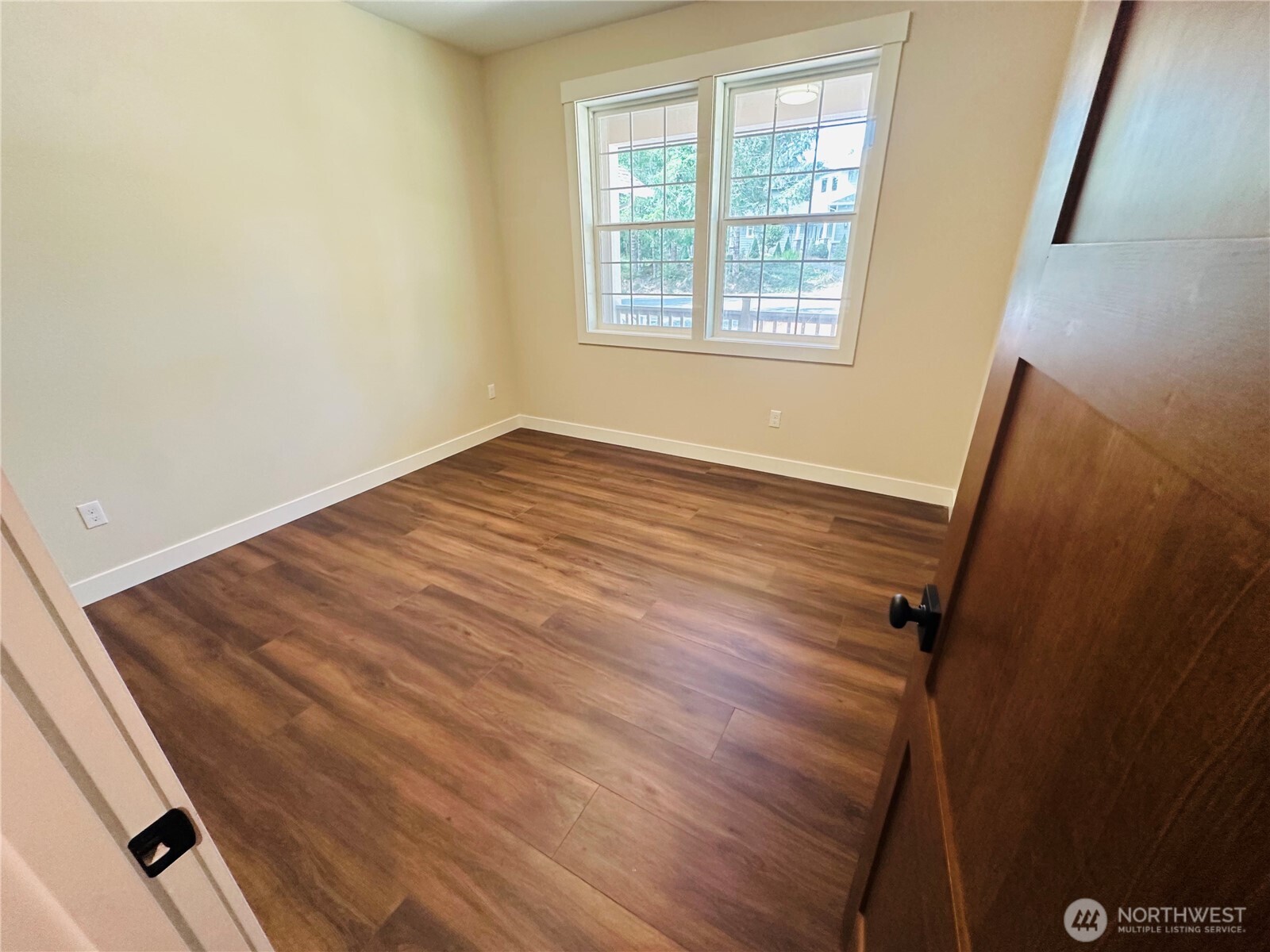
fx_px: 514
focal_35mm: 14
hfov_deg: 102.1
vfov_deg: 85.7
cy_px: 476
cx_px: 635
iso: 320
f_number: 2.2
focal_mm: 2.22
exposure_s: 1/60
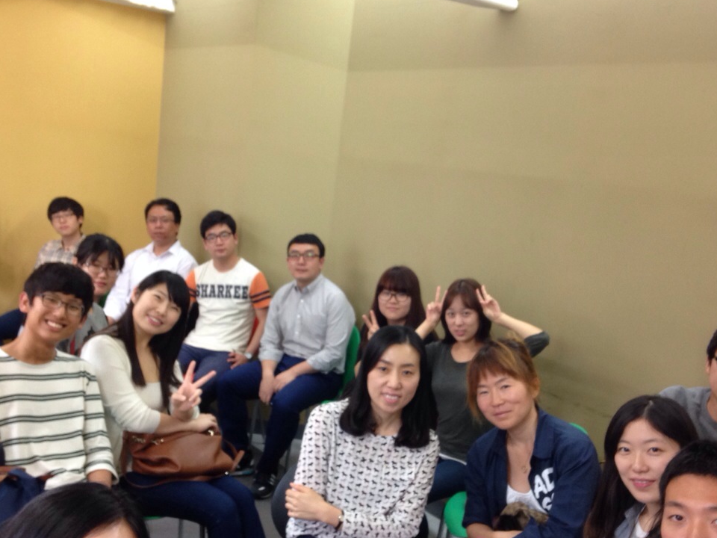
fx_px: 911
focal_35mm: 44
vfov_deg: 32.8
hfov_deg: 42.9
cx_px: 357
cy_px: 324
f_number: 2.4
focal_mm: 4.12
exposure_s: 1/20
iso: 100
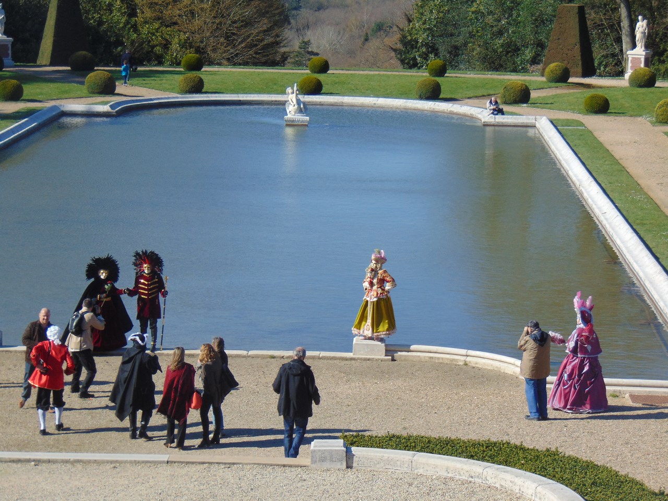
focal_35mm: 133
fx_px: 2567
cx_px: 334
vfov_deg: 11.1
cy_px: 250
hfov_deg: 14.8
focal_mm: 23.9
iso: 80
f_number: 4
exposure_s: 1/640
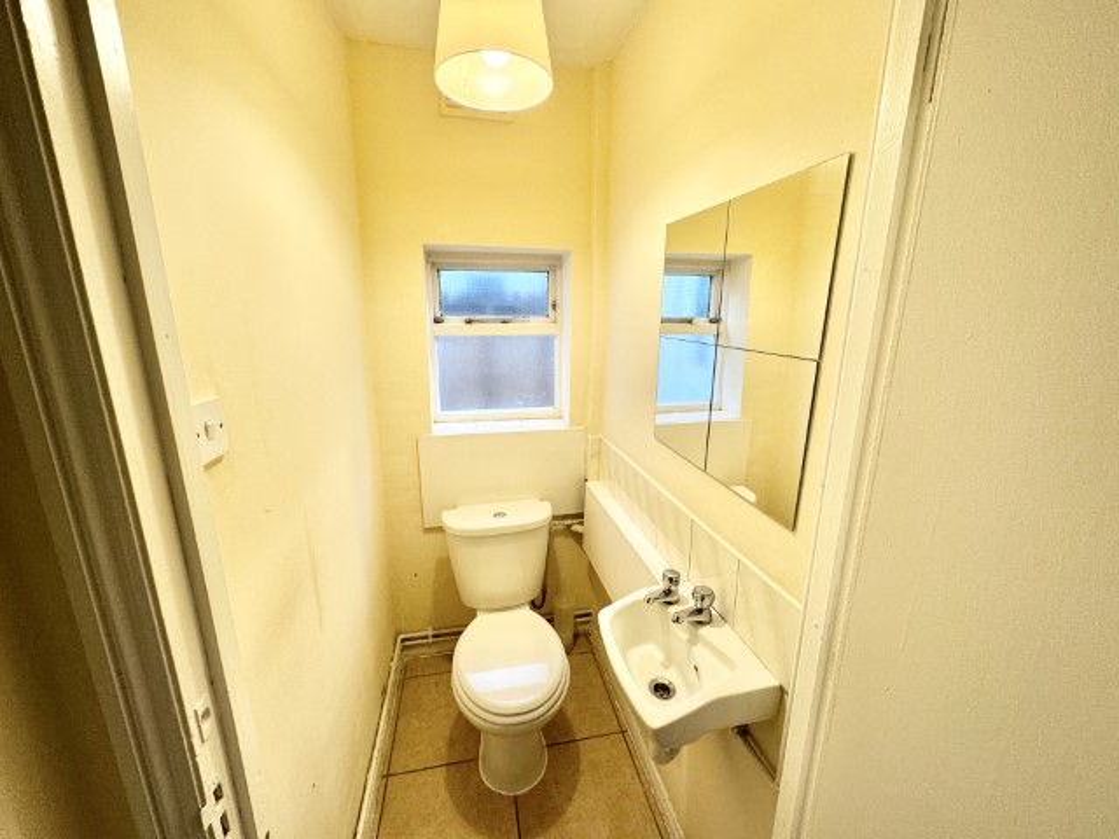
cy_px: 420
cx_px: 560
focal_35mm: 14
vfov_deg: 85.7
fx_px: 453
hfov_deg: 102.1
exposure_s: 1/100
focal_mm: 2.22
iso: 125
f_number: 2.2
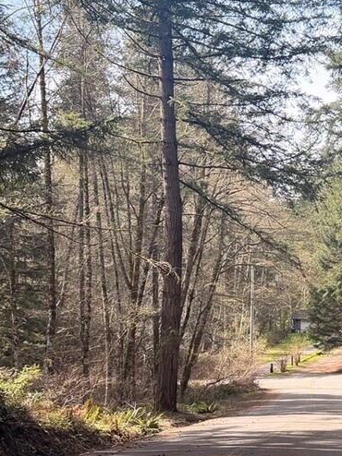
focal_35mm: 70
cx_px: 402
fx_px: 923
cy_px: 380
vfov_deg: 27.1
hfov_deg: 19.8
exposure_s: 1/772
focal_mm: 6.76
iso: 100
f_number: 1.78
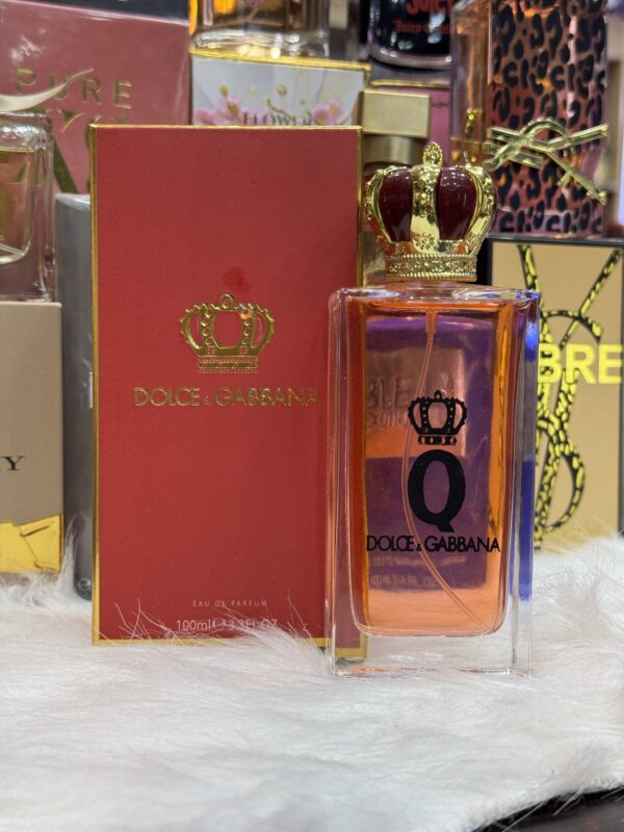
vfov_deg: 39.7
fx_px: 1154
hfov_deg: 30.3
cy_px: 416
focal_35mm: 48
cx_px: 312
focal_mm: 6.76
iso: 100
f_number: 1.78
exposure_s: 1/100
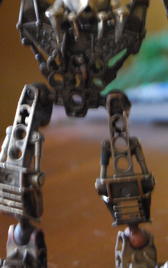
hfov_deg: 7.4
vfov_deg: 11.7
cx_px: 43
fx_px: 1305
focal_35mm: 178
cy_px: 73
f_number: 5.6
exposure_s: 1/13
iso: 1600
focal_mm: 55
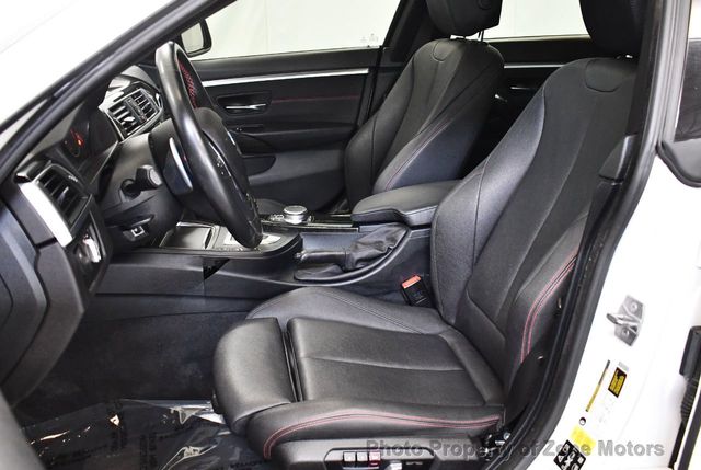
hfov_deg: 53.1
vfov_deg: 37.0
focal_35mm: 36
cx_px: 350
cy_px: 235
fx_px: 702
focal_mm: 18
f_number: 3.5
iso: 3200
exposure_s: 1/100
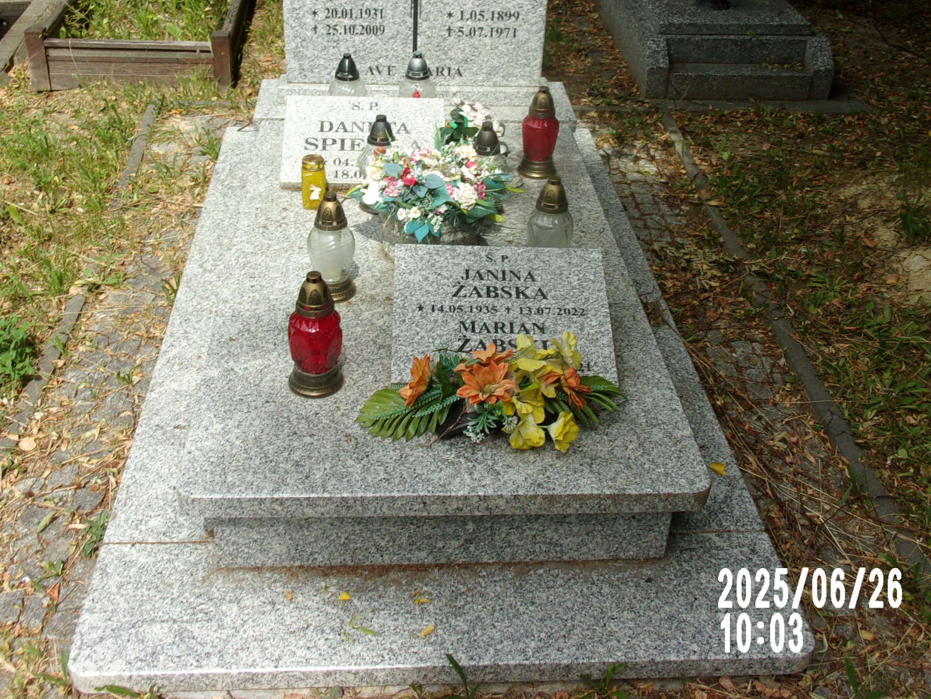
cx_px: 445
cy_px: 241
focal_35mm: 38
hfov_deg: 49.0
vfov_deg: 37.4
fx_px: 1022
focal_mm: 5.1
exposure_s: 1/58
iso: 80
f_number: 10.8
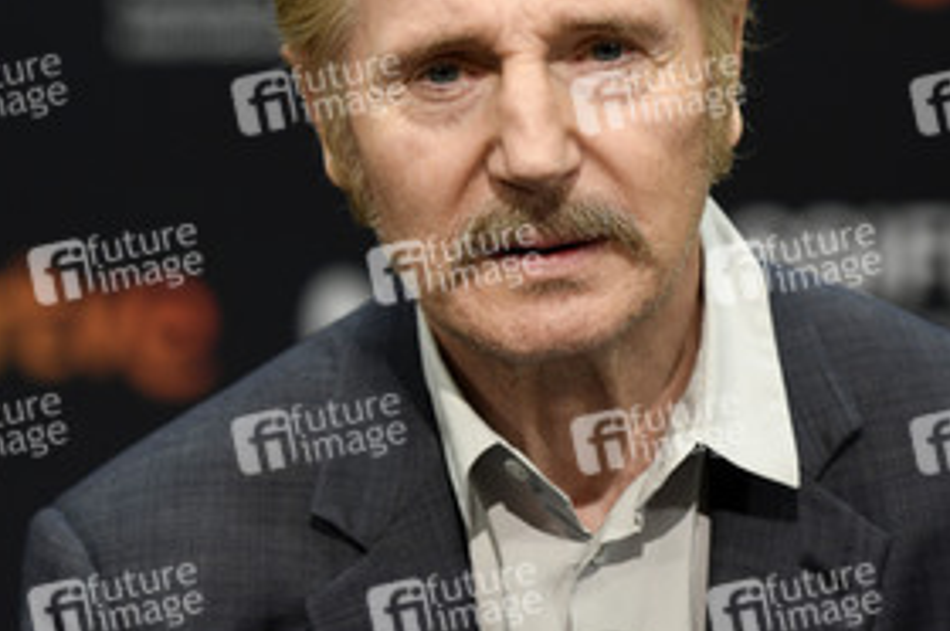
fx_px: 6589
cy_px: 180
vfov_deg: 5.5
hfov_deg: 8.2
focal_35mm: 250
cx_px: 365
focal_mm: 155
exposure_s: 1/200
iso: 1000
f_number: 3.2
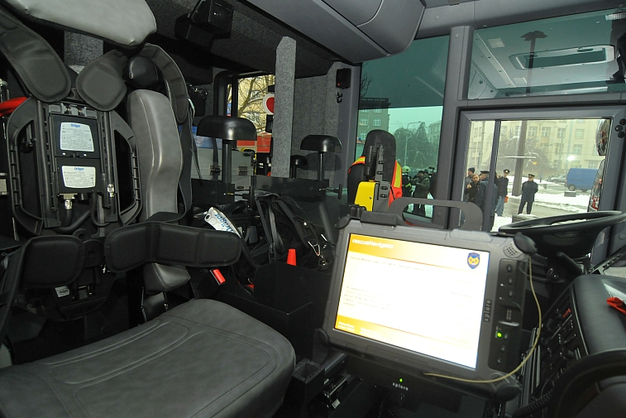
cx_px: 301
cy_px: 206
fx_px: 330
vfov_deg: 64.6
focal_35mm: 19
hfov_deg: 86.9
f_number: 4.5
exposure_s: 1/60
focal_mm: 12
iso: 800
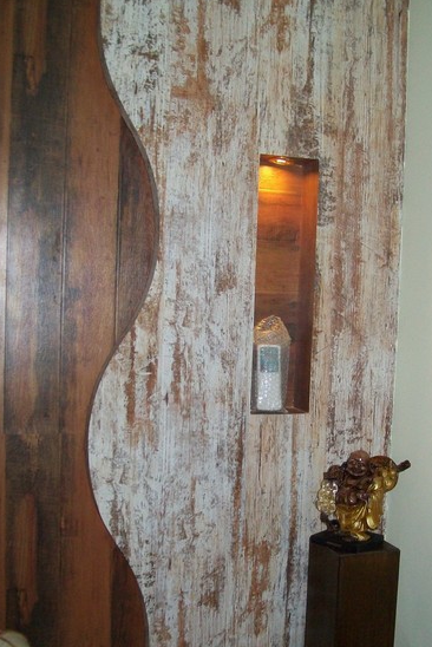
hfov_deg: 31.2
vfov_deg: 45.4
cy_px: 342
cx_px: 225
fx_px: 773
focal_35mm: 43
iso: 160
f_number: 2.7
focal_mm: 6.1
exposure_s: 1/60
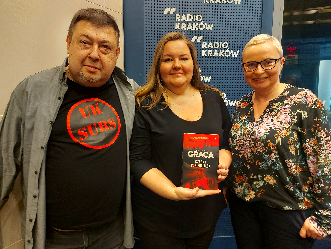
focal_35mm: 24
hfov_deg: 71.6
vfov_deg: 56.8
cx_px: 166
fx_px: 229
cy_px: 124
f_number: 1.8
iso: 250
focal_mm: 5.23
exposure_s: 1/33
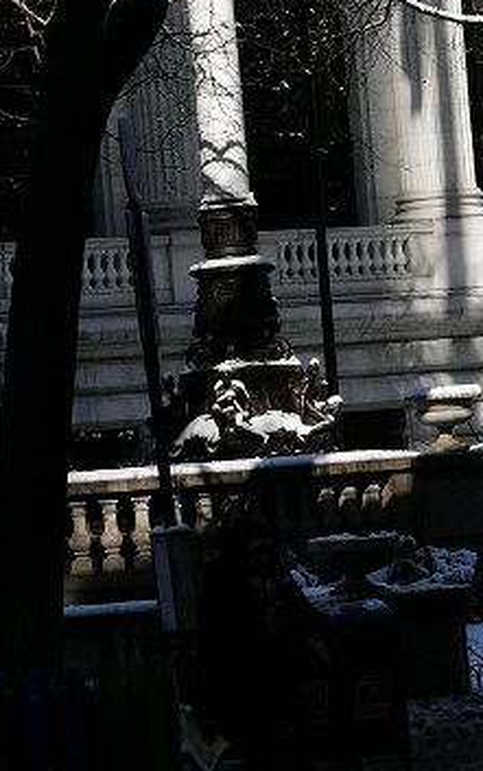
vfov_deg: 8.0
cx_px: 664
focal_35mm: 262
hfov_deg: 5.0
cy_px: 266
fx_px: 5511
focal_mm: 20.4
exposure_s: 1/500
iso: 100
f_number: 5.6
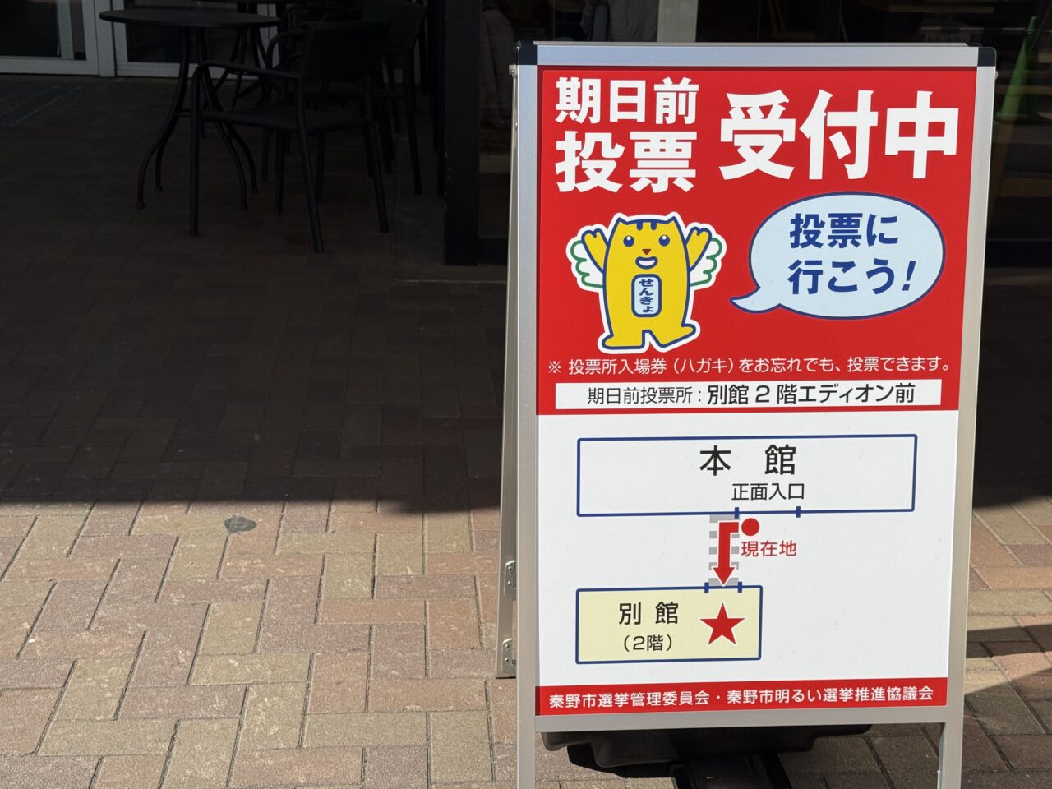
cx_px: 526
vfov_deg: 30.3
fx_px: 1459
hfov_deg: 39.7
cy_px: 394
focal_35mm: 48
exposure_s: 1/5587
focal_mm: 6.76
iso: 64
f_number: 1.78
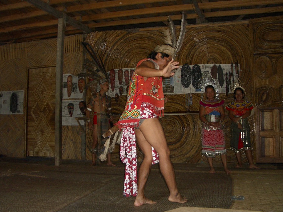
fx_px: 319
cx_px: 144
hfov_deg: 47.9
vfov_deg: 36.8
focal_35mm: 39
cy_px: 101
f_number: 2.6
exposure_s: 1/60
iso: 100
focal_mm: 5.8
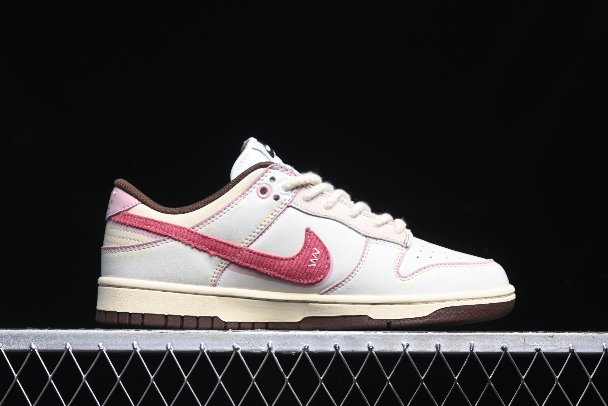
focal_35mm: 75
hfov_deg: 27.0
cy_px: 203
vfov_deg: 18.2
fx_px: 1267
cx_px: 304
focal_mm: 50
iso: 160
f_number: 6.3
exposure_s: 1/60
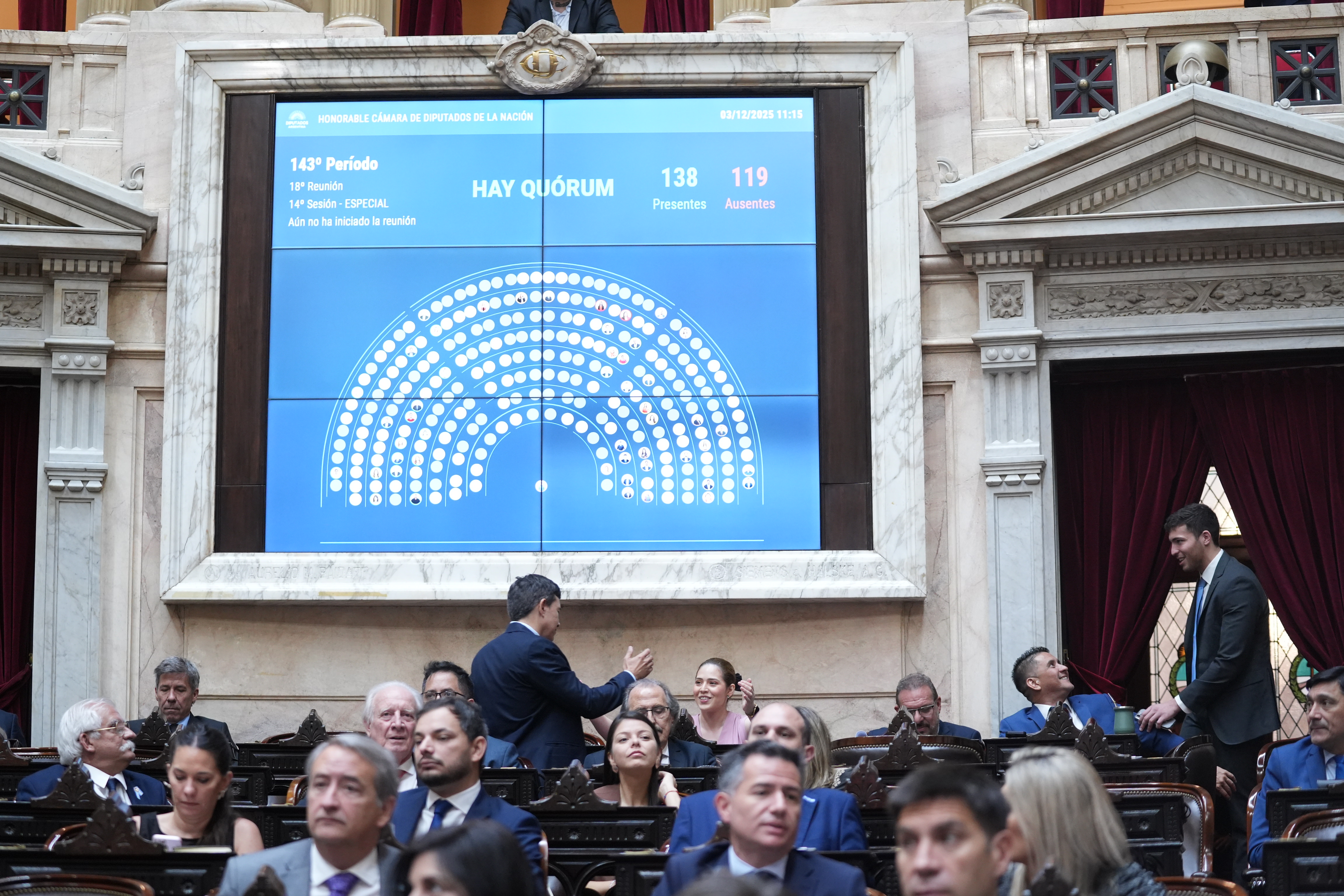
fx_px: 2613
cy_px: 448
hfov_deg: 28.8
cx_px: 672
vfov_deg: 19.5
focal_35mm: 70
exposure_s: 1/250
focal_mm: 70
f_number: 2.8
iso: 3200
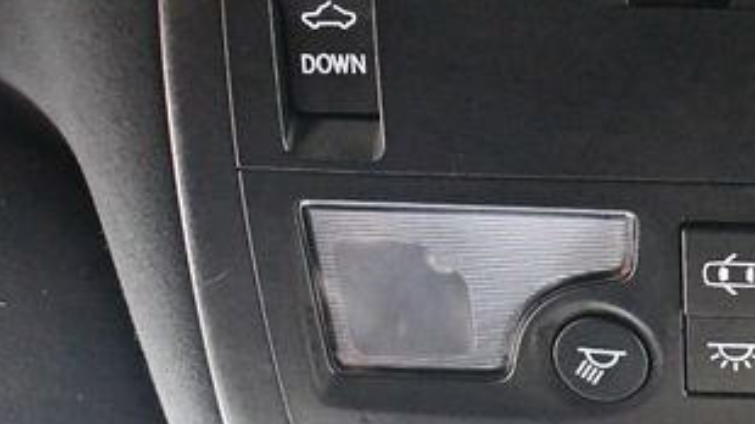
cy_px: 228
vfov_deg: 15.5
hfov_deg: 26.3
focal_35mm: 78
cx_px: 680
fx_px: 1561
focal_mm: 18
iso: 12800
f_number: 3.5
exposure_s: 1/30
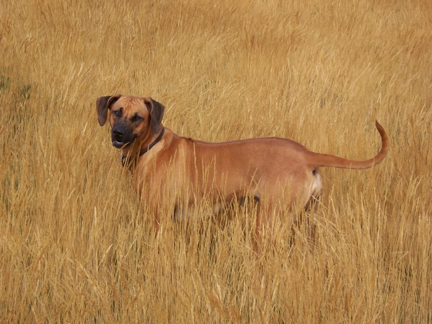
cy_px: 162
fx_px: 1248
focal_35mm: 100
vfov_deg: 14.8
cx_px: 216
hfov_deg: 19.6
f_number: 4.9
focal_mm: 16.6
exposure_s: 1/500
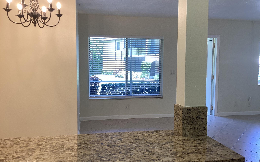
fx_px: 234
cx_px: 130
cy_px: 82
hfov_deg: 58.1
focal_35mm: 33
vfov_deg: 38.3
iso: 50
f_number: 2.4
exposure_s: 1/60
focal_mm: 3.3
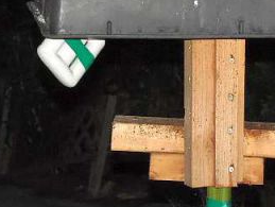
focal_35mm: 298
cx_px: 216
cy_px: 45
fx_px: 2371
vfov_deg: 5.0
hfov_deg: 6.6
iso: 1600
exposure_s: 1/60
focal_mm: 27.2
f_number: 4.9
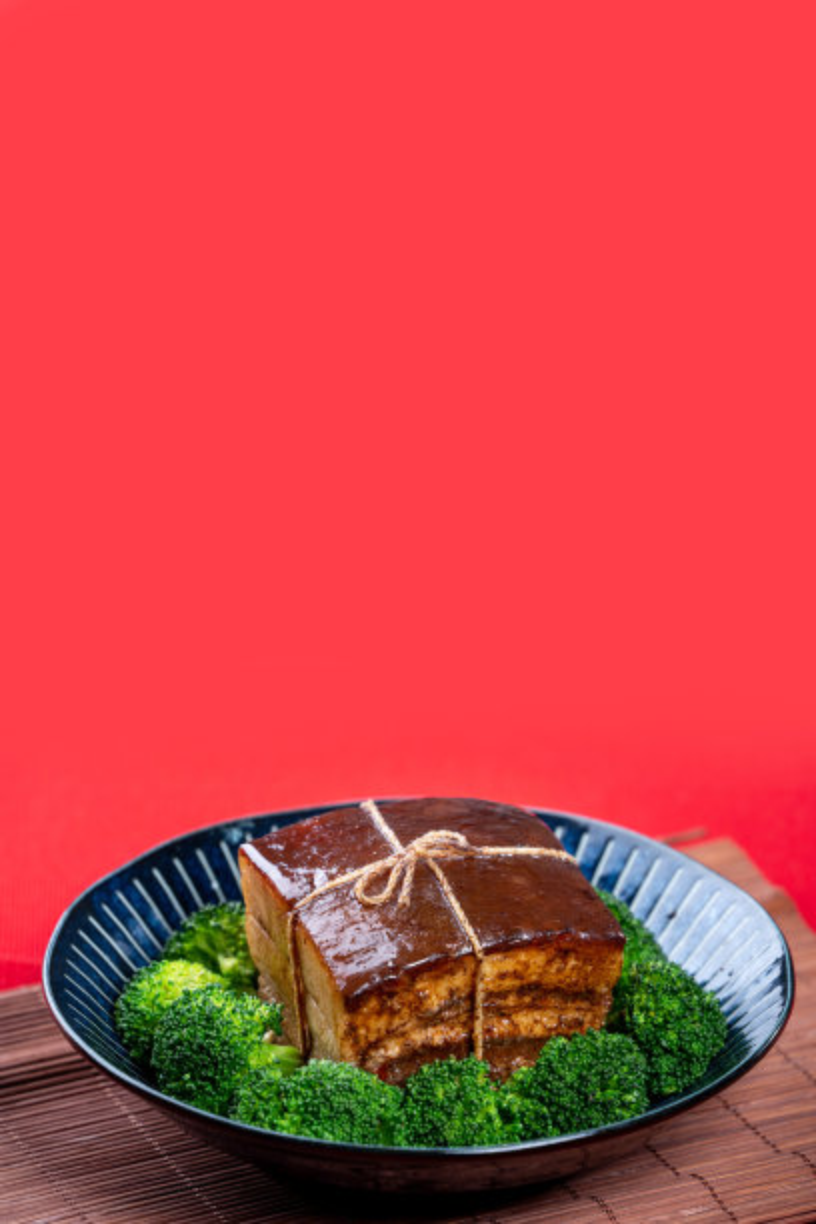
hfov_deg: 5.3
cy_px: 612
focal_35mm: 259
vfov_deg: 8.0
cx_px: 408
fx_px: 8805
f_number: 9
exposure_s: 1/60
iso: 100
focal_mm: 259
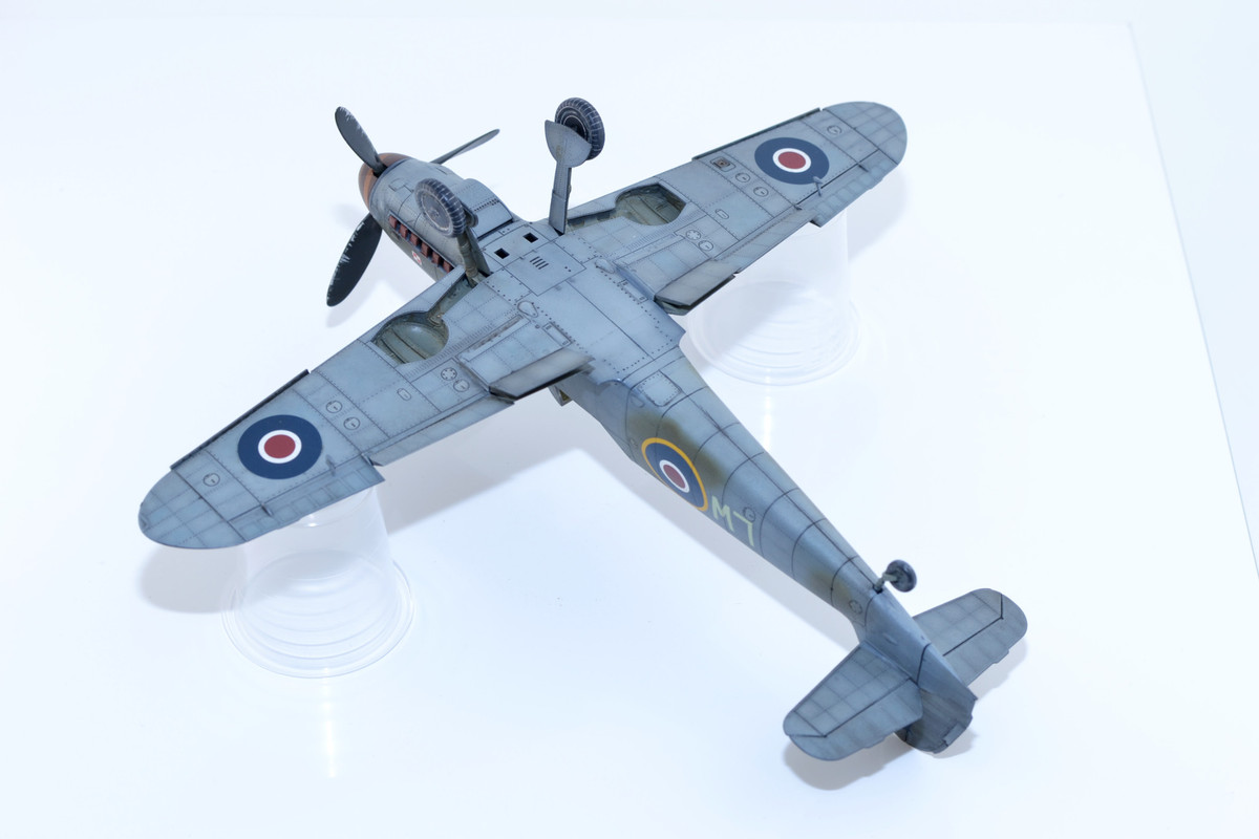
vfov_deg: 18.2
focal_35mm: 75
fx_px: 2623
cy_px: 420
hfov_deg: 27.0
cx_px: 630
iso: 100
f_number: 8
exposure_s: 1/30
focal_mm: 50
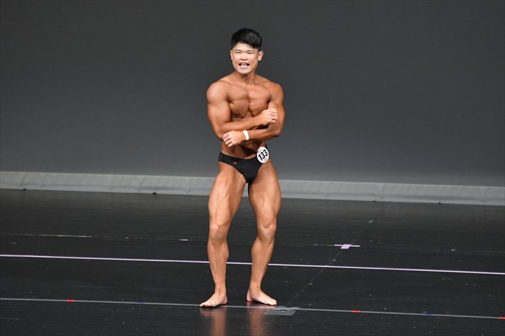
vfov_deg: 4.0
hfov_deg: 6.0
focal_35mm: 345
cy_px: 168
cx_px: 252
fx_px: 4837
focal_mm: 230
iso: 4000
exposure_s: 1/400
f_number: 5.6
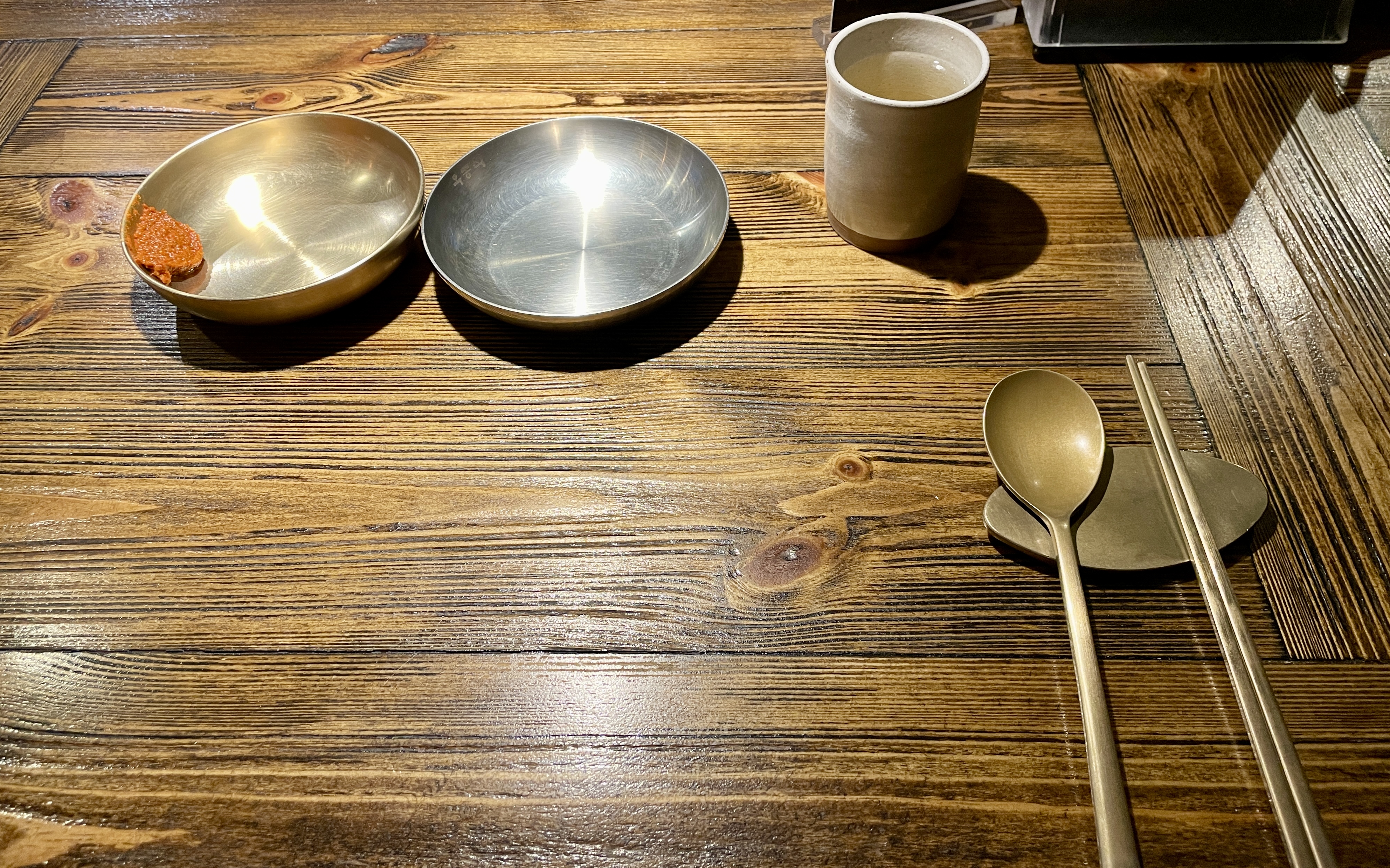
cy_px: 395
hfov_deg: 66.5
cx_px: 699
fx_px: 1061
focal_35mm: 28
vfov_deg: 44.5
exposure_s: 1/60
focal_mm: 4.2
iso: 100
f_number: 1.6
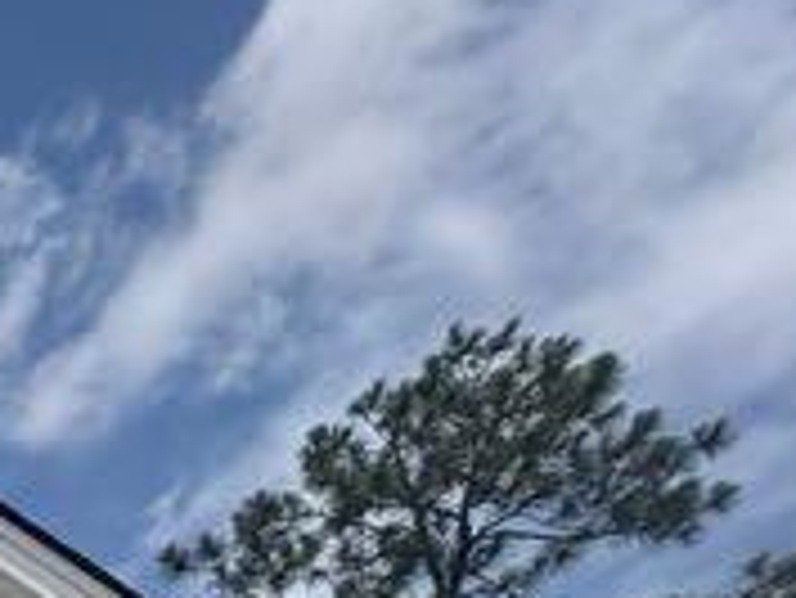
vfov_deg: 15.0
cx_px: -926
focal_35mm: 66
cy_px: 1383
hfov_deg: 17.2
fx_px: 1519
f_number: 2.2
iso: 50
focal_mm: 2.22
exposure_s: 1/3106
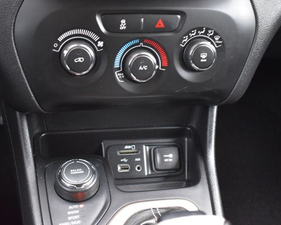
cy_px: 112
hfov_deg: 39.8
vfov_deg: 32.3
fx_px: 388
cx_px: 144
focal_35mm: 47
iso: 1600
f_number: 4
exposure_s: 1/4
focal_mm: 25
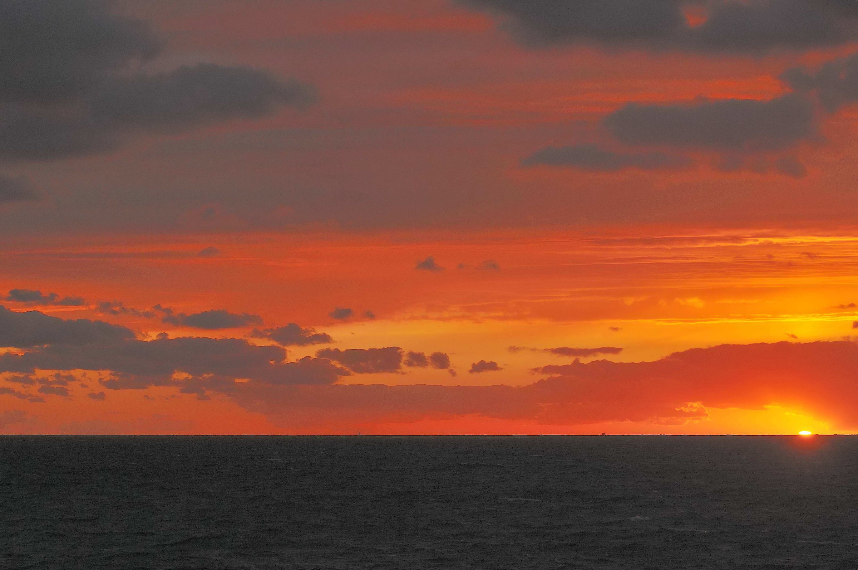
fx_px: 2856
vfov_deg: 11.4
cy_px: 285
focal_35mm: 120
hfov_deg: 17.1
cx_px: 429
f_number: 8
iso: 200
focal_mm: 80
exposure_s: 1/250
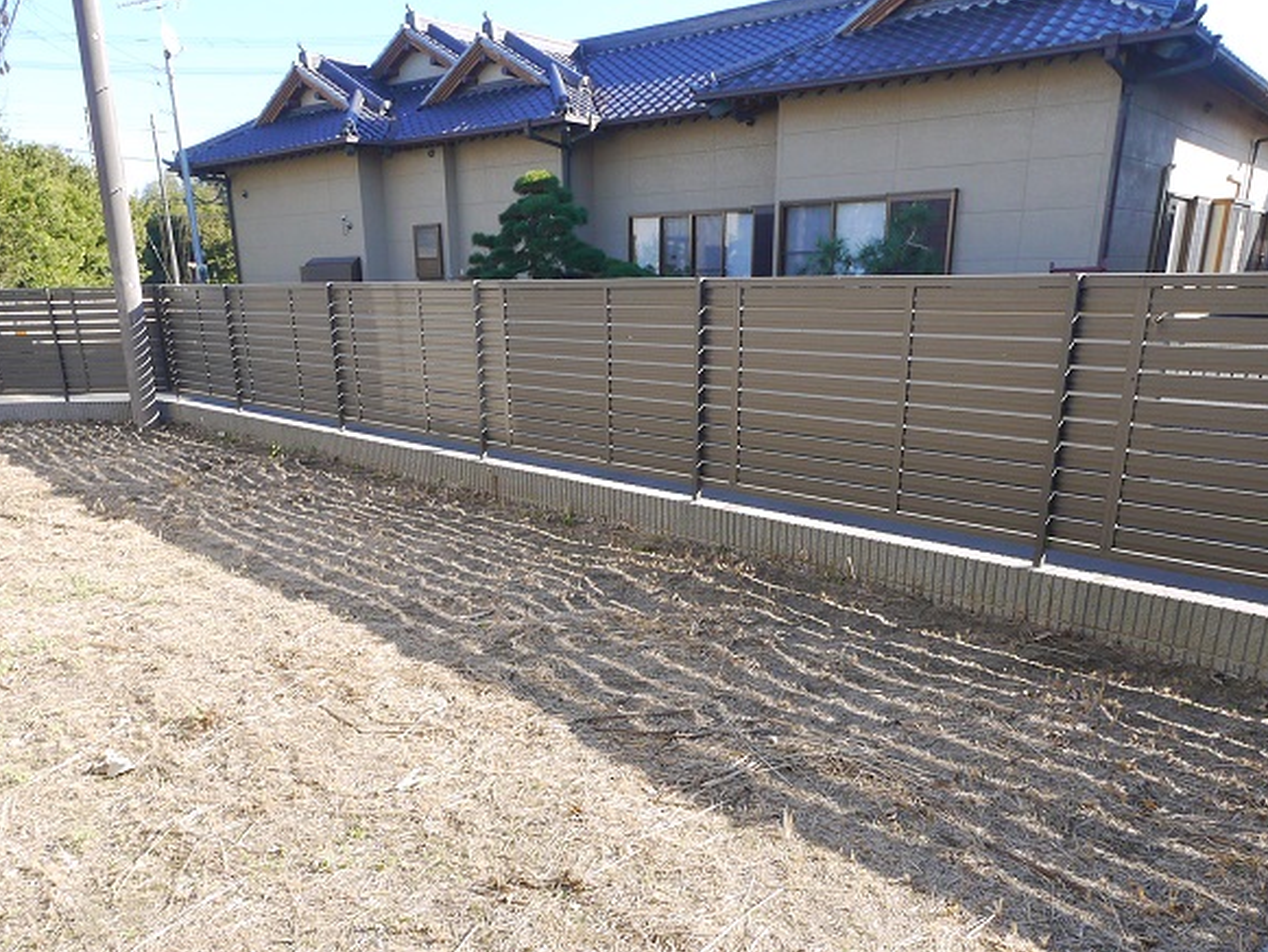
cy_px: 638
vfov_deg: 50.4
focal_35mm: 27
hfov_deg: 65.3
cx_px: 598
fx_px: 989
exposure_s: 1/200
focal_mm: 7
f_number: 5.6
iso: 160
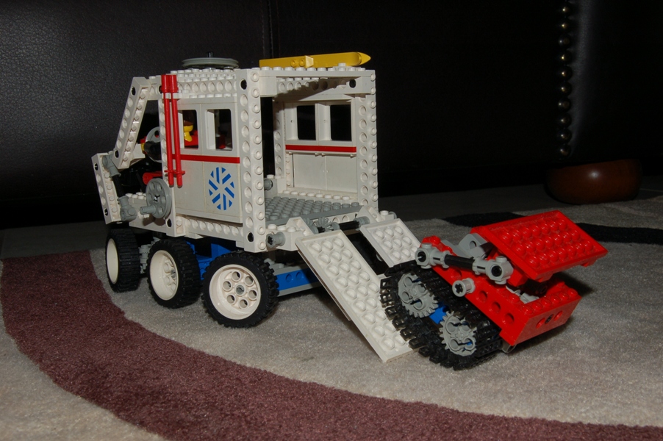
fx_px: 773
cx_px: 332
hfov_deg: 46.4
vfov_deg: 31.8
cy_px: 220
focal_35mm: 42
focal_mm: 28
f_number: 16
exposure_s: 1/60
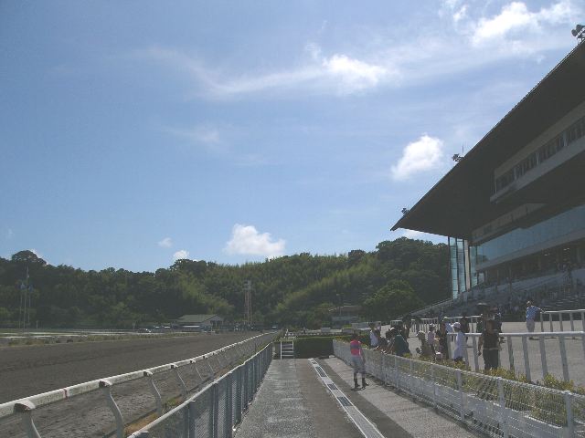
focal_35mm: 36
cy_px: 219
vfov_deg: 39.7
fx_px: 608
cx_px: 292
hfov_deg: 51.4
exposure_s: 1/2000
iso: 50
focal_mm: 6.1
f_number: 8
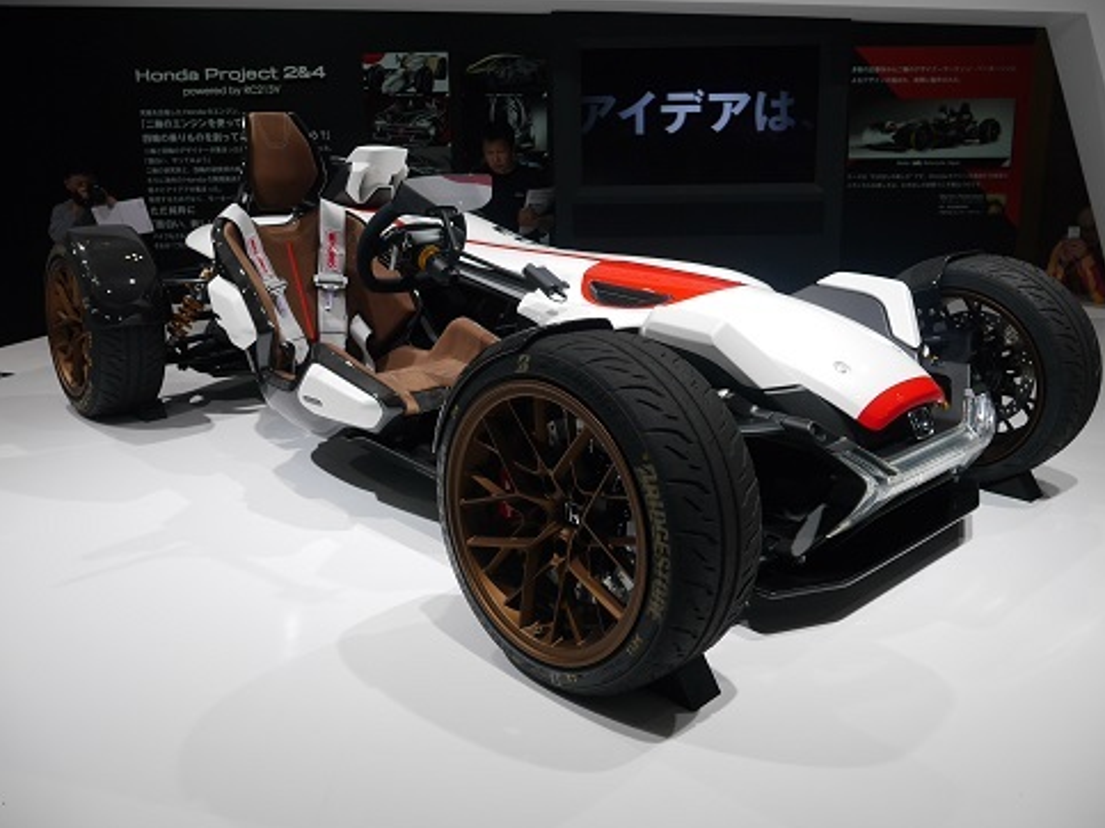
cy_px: 413
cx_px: 563
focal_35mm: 29
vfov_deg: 48.2
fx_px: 925
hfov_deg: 61.7
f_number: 5
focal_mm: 14
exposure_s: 1/200
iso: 160
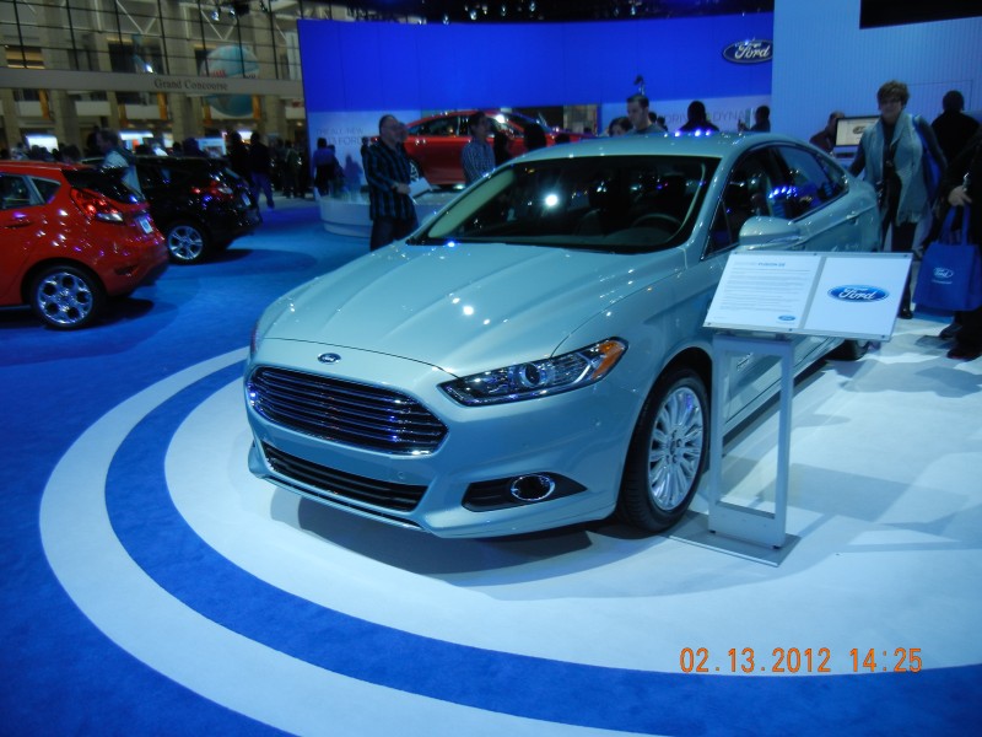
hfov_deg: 60.0
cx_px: 491
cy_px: 368
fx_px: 851
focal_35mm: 30
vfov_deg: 46.8
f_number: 3.5
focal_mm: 5.4
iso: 160
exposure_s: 1/96.6
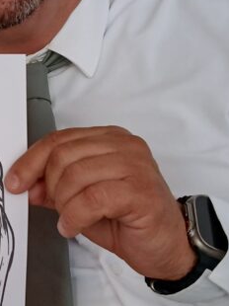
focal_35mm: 86
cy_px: 197
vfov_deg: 22.7
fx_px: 760
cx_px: -67
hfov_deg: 16.2
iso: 100
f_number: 1.8
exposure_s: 1/50
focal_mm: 3.98
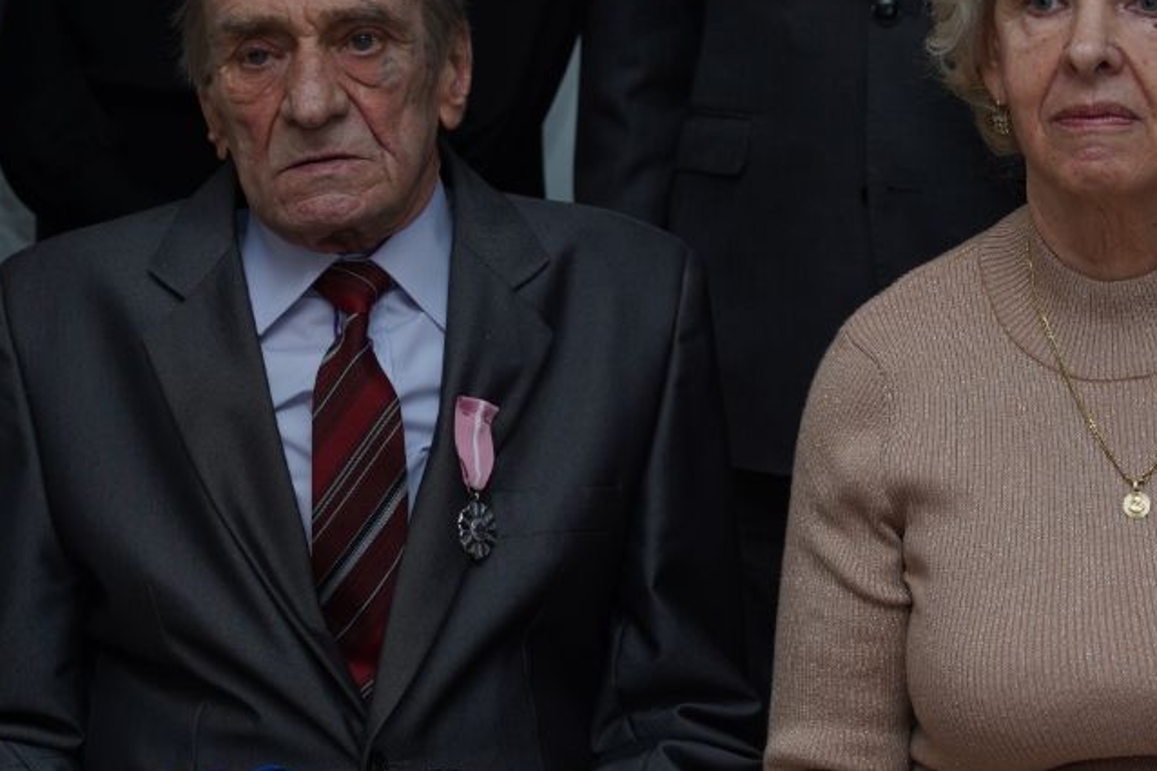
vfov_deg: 6.4
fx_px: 6876
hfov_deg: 9.6
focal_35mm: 214
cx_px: 727
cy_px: 444
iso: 400
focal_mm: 105
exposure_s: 1/100
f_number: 5
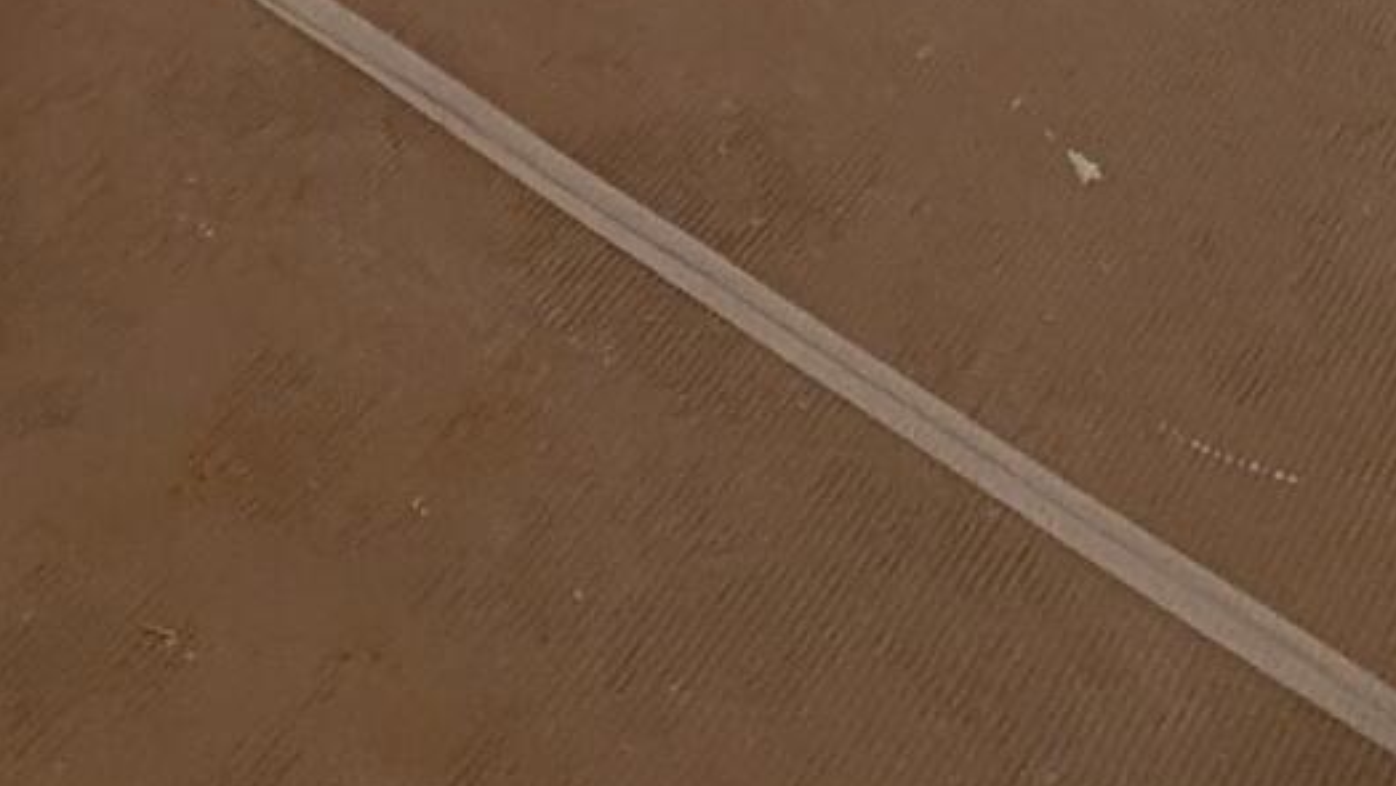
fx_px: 2777
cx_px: 157
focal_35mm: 75
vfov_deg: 9.6
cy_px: -1929
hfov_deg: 27.3
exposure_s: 1/136
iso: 51
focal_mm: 2.02
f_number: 1.7
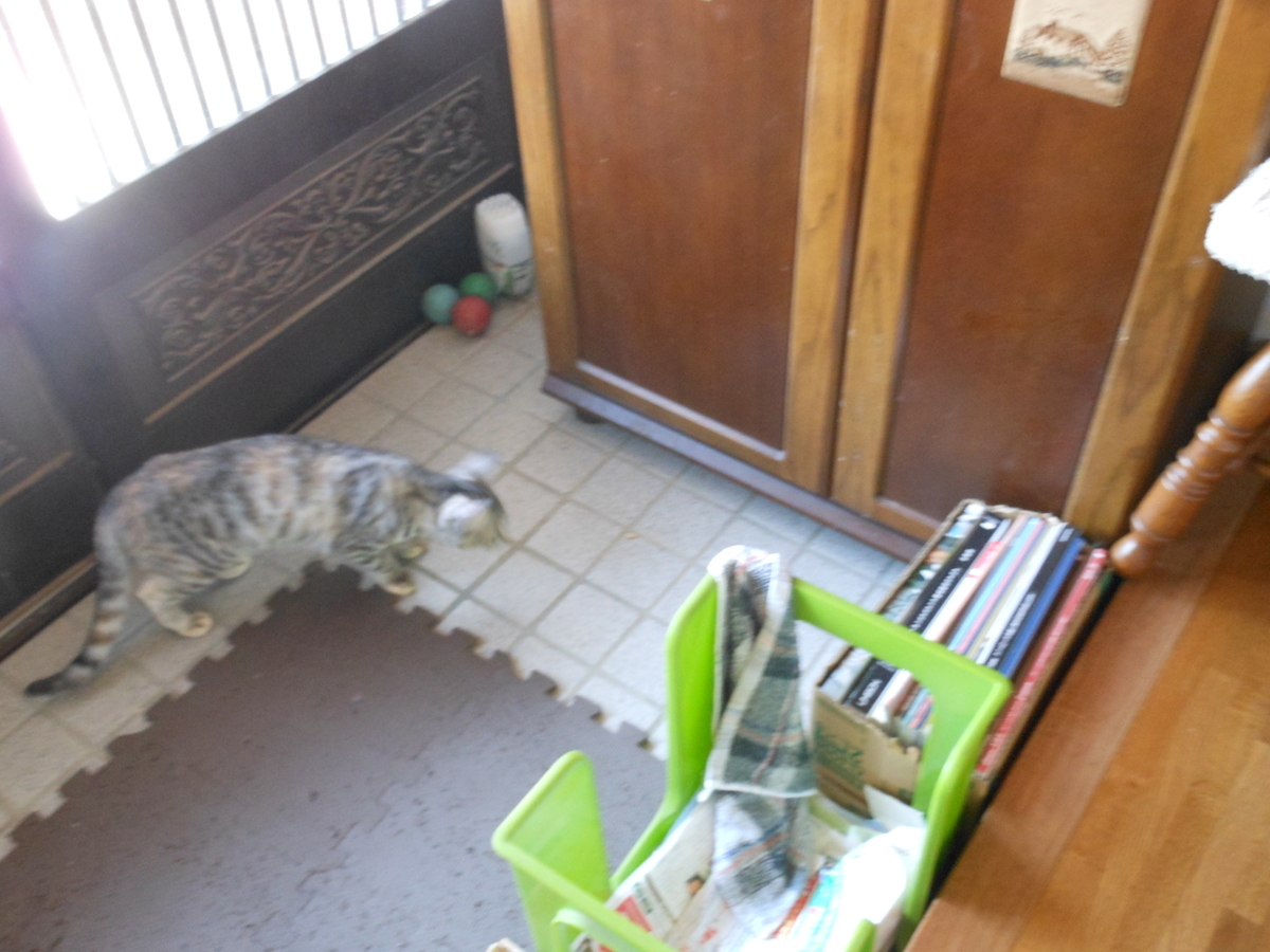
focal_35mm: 33
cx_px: 635
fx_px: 1211
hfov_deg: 55.4
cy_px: 476
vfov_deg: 42.9
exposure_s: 1/10
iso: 400
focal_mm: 5.9
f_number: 4
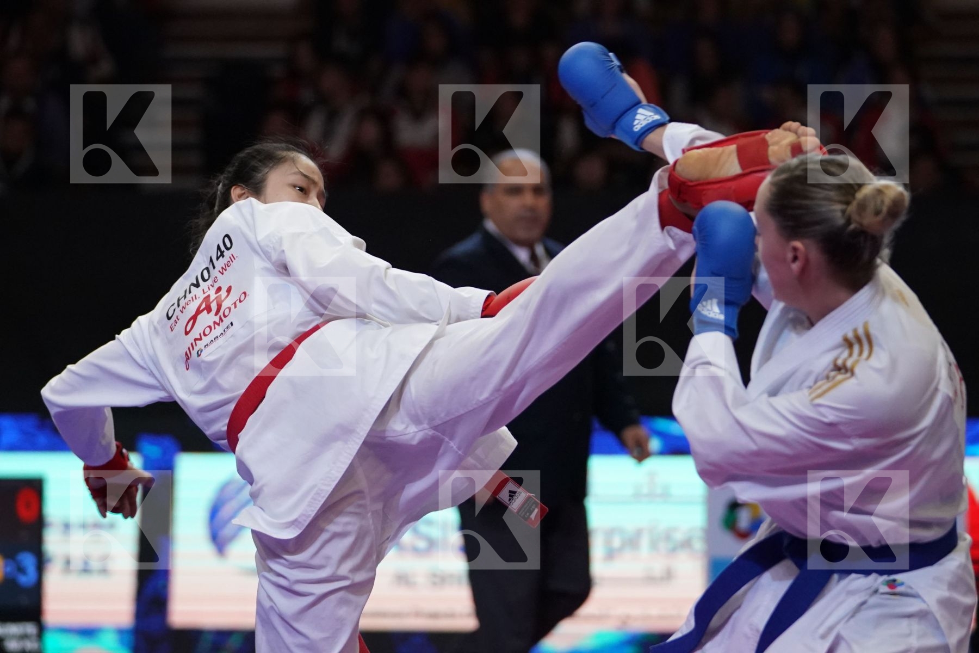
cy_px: 326
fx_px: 4759
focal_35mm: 175
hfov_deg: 11.7
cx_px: 490
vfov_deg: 7.8
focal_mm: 117
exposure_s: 1/1000
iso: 4000
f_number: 2.8
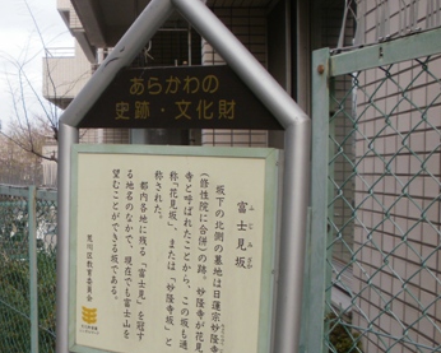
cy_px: 259
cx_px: 64
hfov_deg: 29.9
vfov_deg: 24.8
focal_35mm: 61
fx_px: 796
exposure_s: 1/50
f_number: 3.5
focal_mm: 6.3
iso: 100
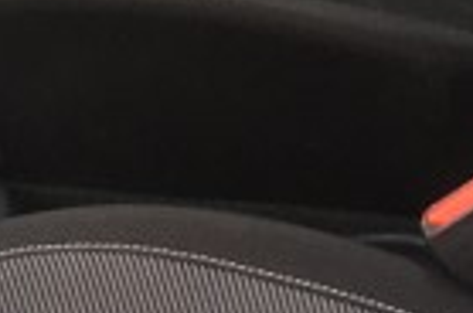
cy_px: -320
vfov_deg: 6.0
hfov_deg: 9.2
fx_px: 2923
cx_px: -31
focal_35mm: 223
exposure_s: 1/60
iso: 25
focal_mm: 4.15
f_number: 2.2
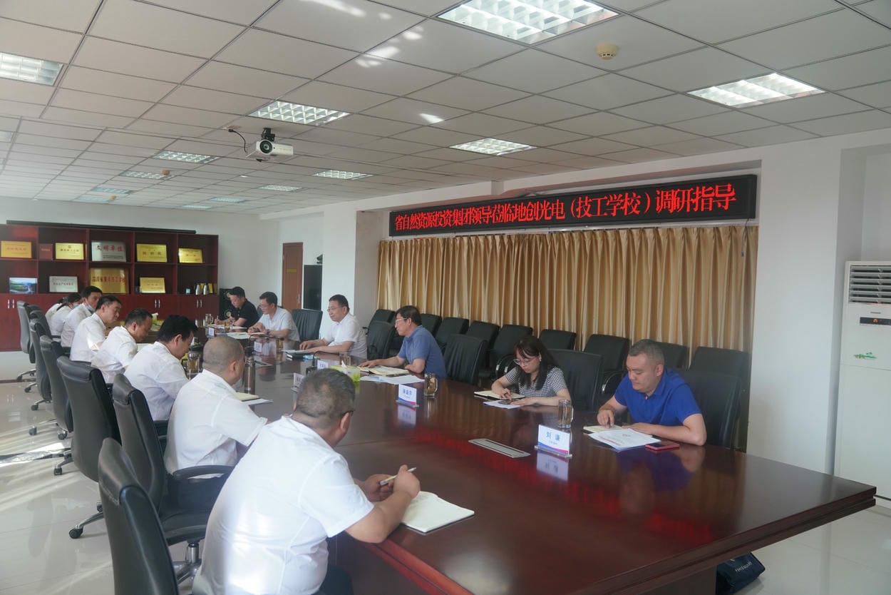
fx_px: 693
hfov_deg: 65.5
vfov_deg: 46.4
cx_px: 446
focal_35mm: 28
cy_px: 298
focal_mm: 28
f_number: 4
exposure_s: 1/160
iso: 1250
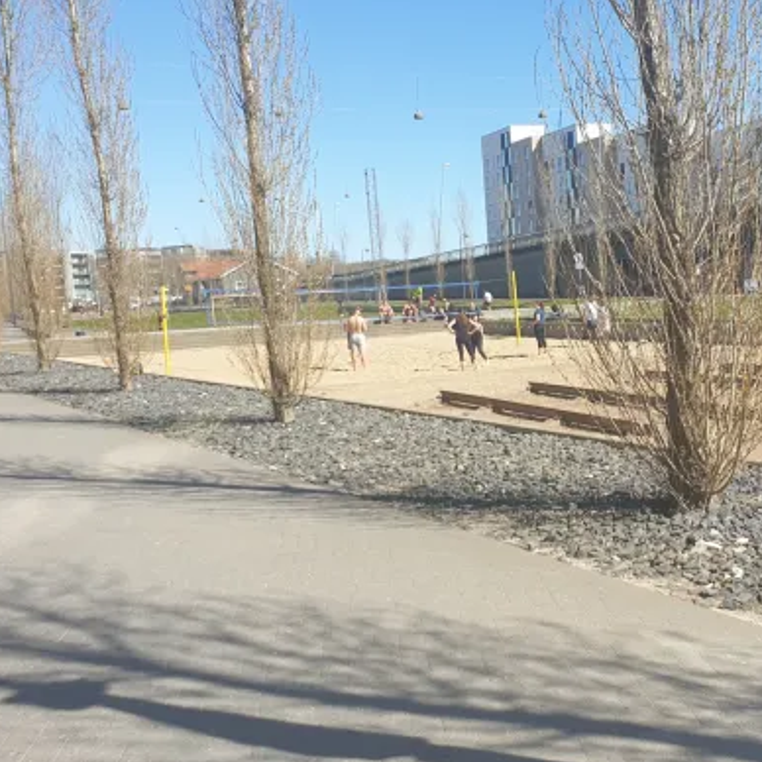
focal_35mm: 45
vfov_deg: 37.5
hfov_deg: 36.6
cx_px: 583
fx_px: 1121
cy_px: 432
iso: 50
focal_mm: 4.3
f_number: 2.4
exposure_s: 1/952
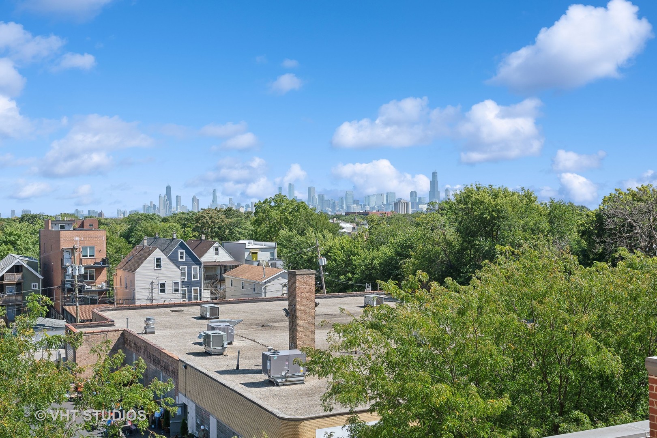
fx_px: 766
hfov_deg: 46.4
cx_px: 328
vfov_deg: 31.9
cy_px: 219
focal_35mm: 42
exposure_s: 1/350
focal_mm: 28
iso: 200
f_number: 9.5
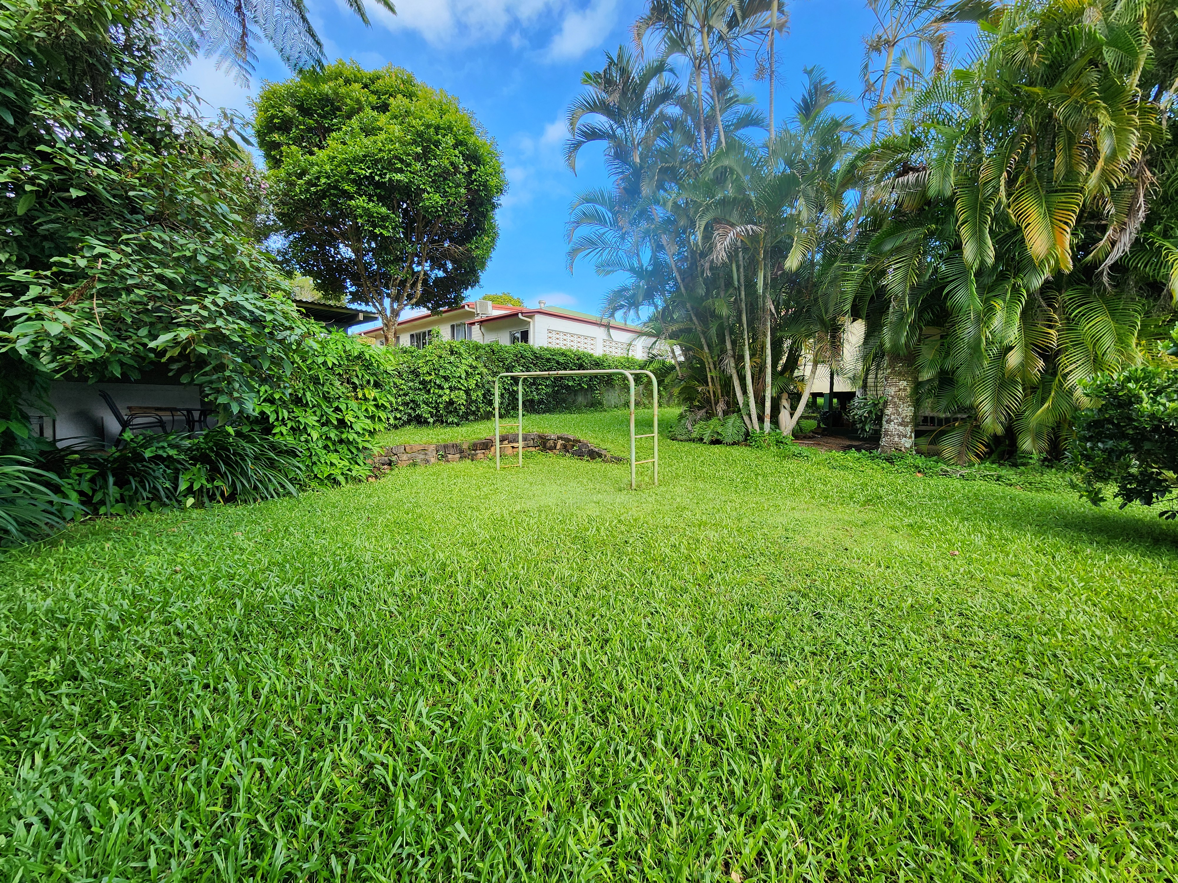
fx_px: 442
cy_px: 442
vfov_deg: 89.9
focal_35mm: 13
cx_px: 589
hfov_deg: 106.2
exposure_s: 1/360
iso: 50
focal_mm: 2.2
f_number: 2.2
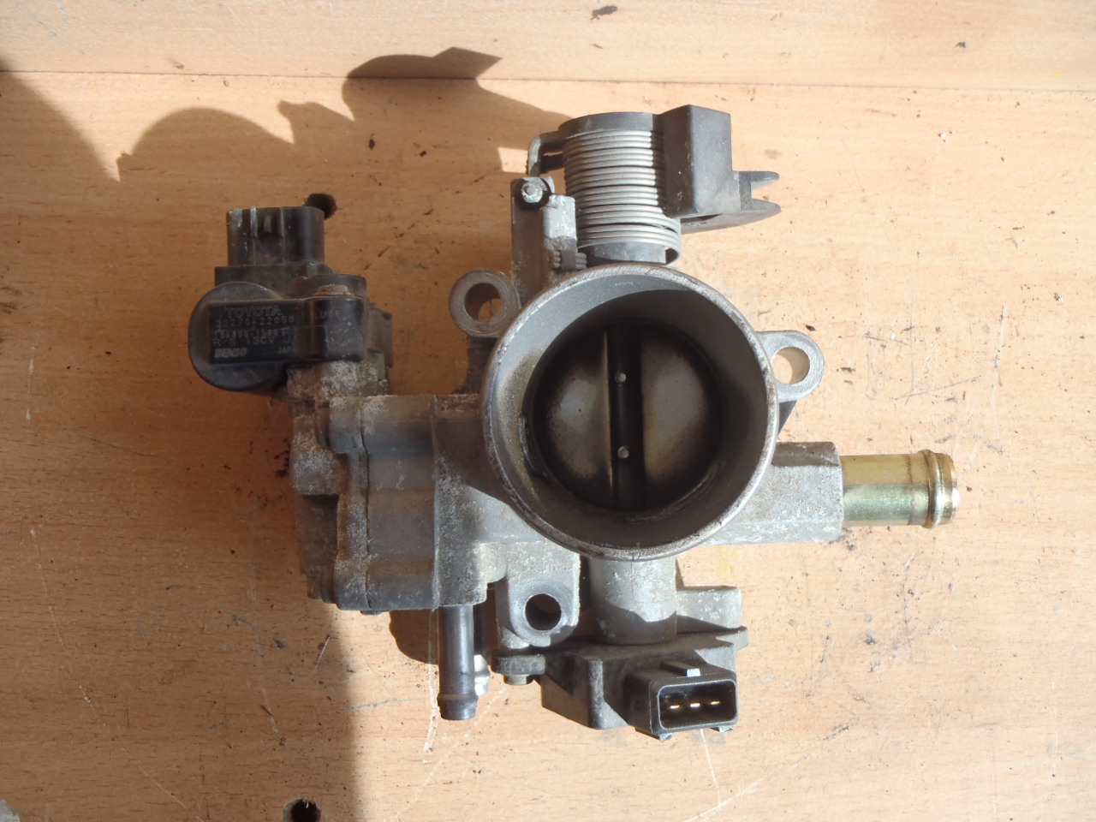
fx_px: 1203
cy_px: 411
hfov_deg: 49.0
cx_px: 548
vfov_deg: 37.7
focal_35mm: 38
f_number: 4.6
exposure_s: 1/125
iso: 80
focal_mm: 6.83
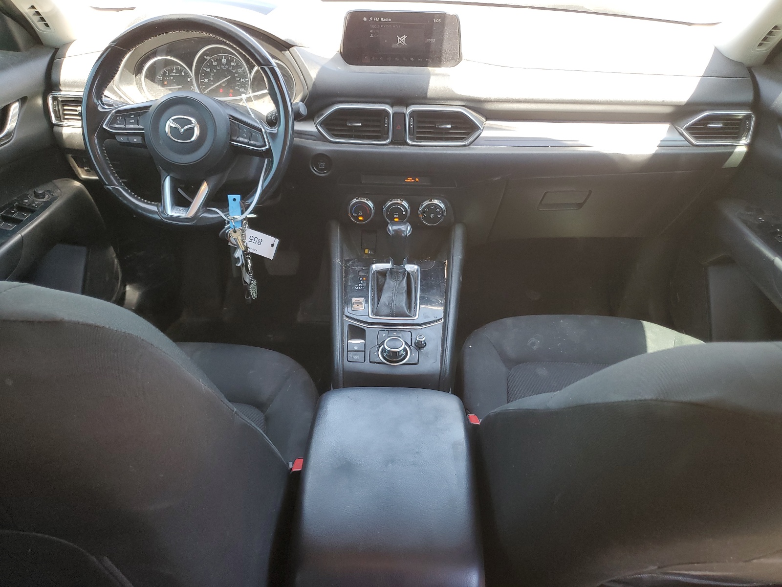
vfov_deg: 53.1
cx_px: 391
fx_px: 587
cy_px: 294
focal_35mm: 26
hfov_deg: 67.3
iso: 75
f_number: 1.5
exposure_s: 1/120
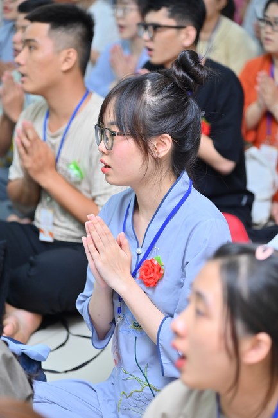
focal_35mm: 120
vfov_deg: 17.1
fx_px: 1391
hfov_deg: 11.4
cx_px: 139
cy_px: 209
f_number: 4
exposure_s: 1/100
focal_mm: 120
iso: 1250
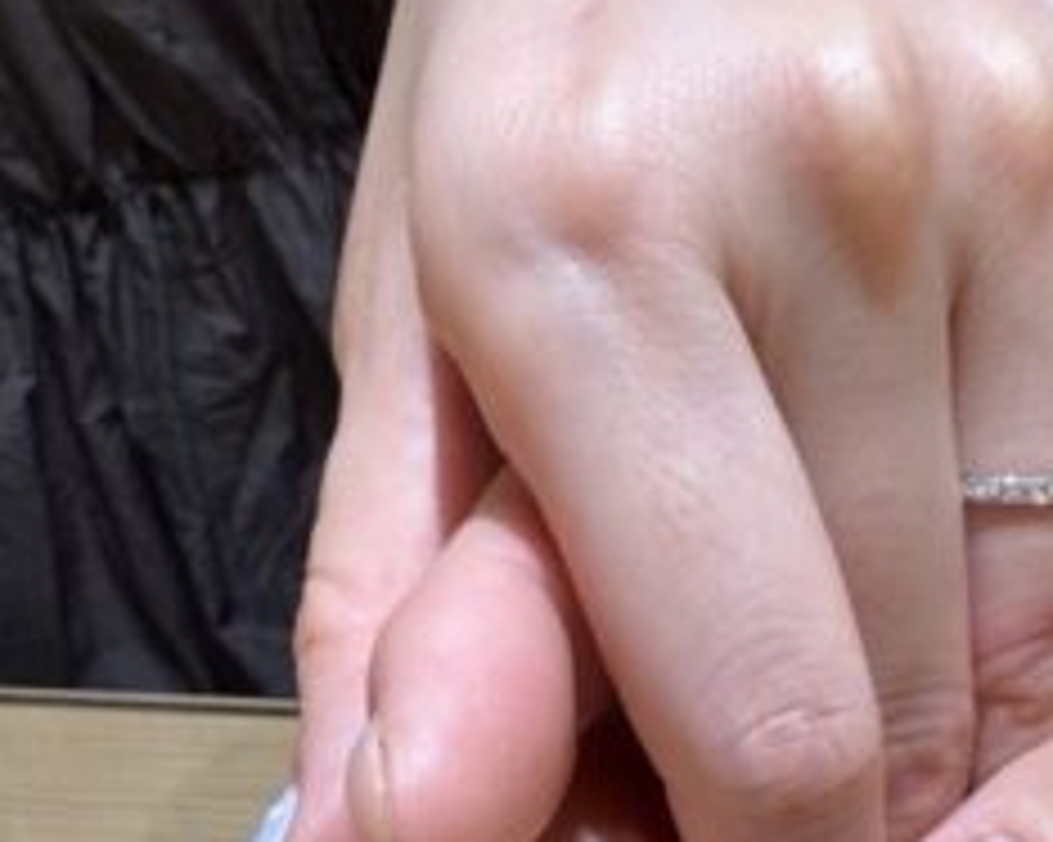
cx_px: 950
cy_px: 680
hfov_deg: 30.1
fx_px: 1869
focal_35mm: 60
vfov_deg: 24.9
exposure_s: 1/120
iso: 80
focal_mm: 2.22
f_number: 2.2
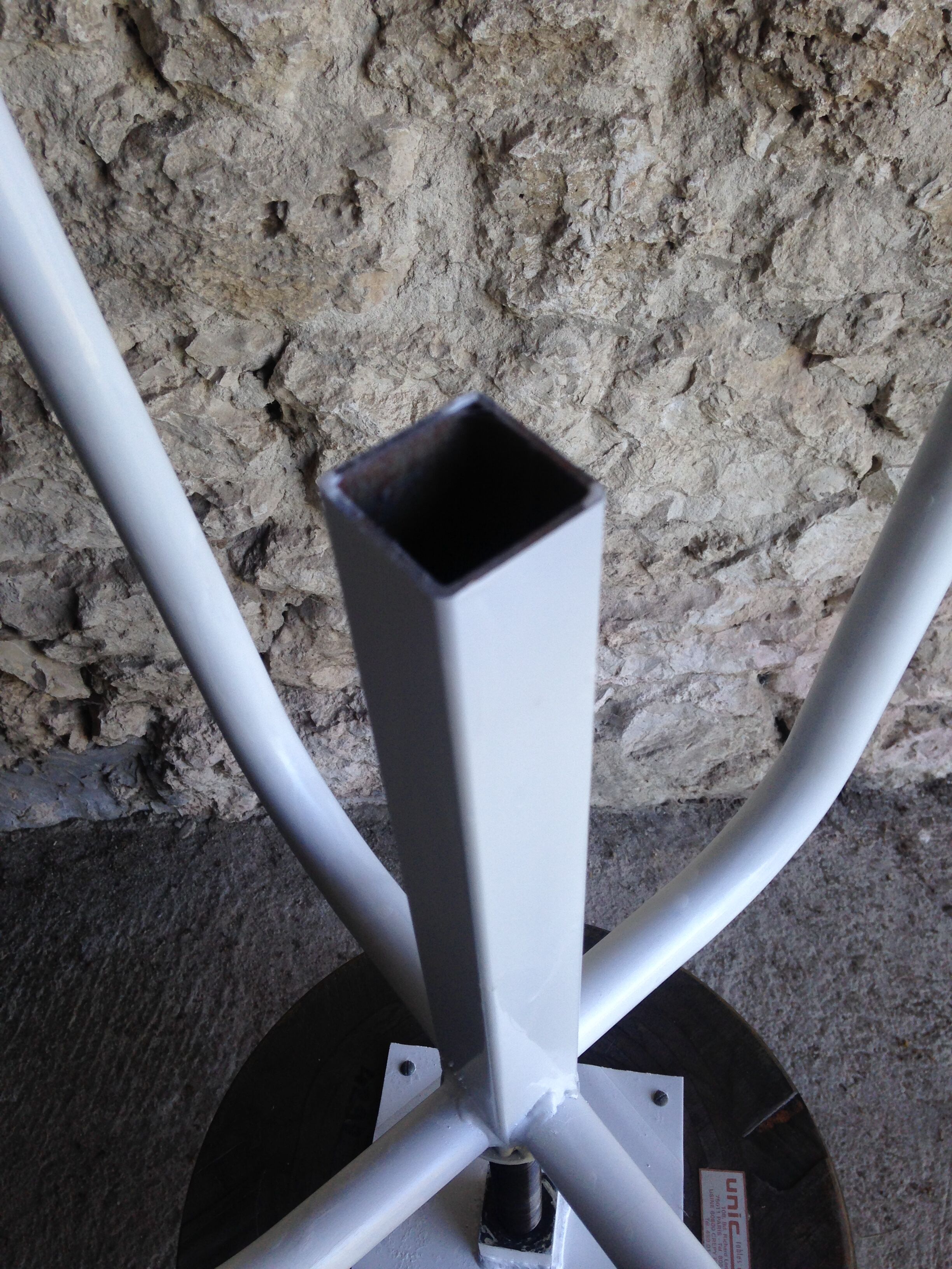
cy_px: 634
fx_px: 1210
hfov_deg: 42.9
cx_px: 476
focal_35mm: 33
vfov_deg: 55.4
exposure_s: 1/120
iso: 50
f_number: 2.4
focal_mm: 4.12
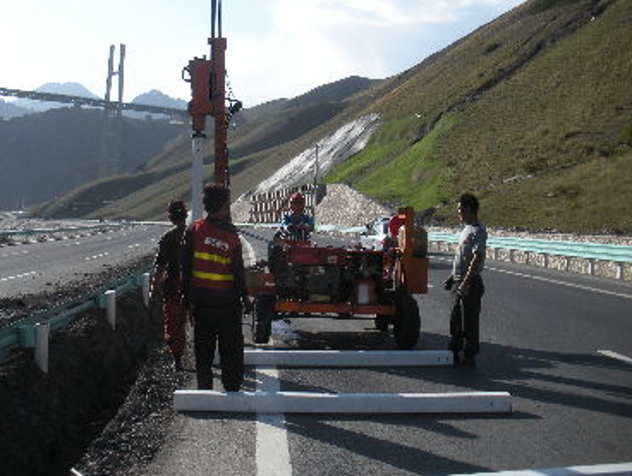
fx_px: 804
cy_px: 222
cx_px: 261
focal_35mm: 44
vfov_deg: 32.9
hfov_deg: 42.7
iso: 64
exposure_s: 1/565
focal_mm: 6.3
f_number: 3.5
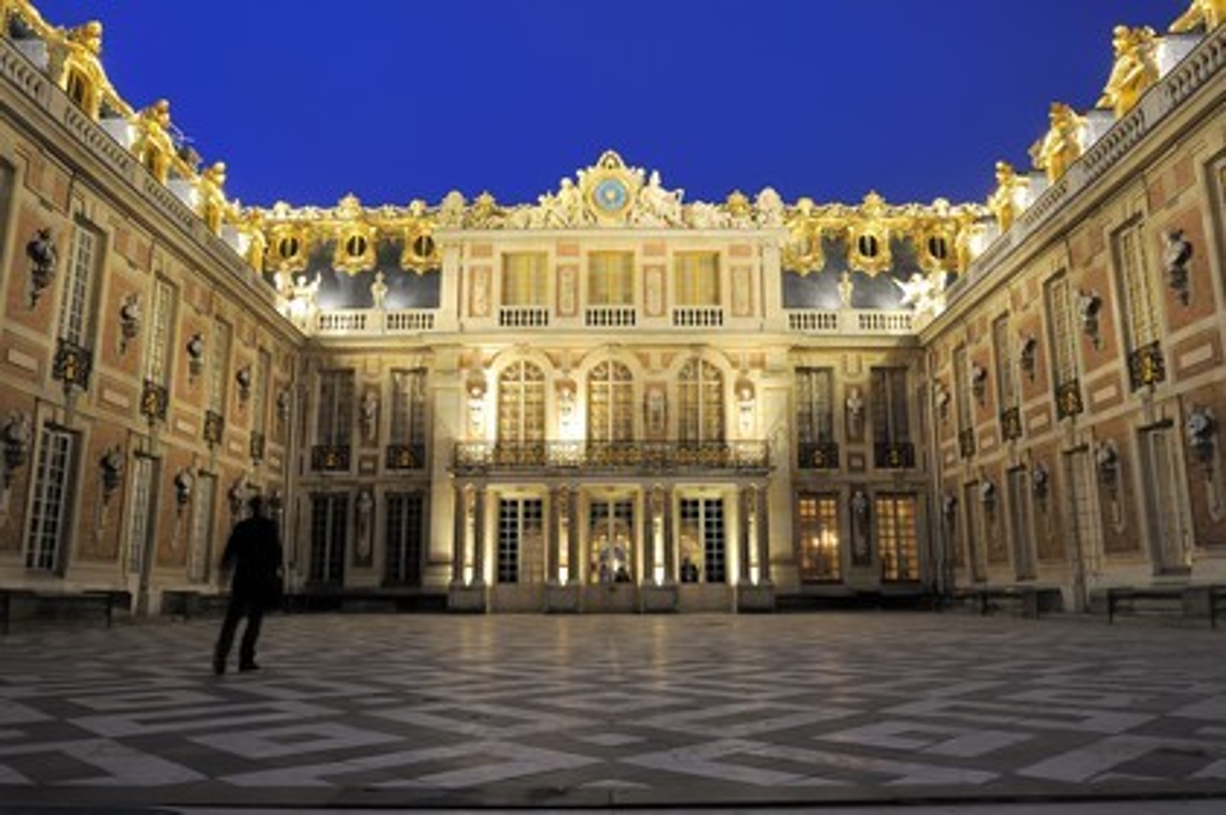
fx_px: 919
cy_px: 408
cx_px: 613
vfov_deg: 47.9
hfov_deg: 67.4
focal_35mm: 27
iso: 200
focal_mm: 27
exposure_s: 3
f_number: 9
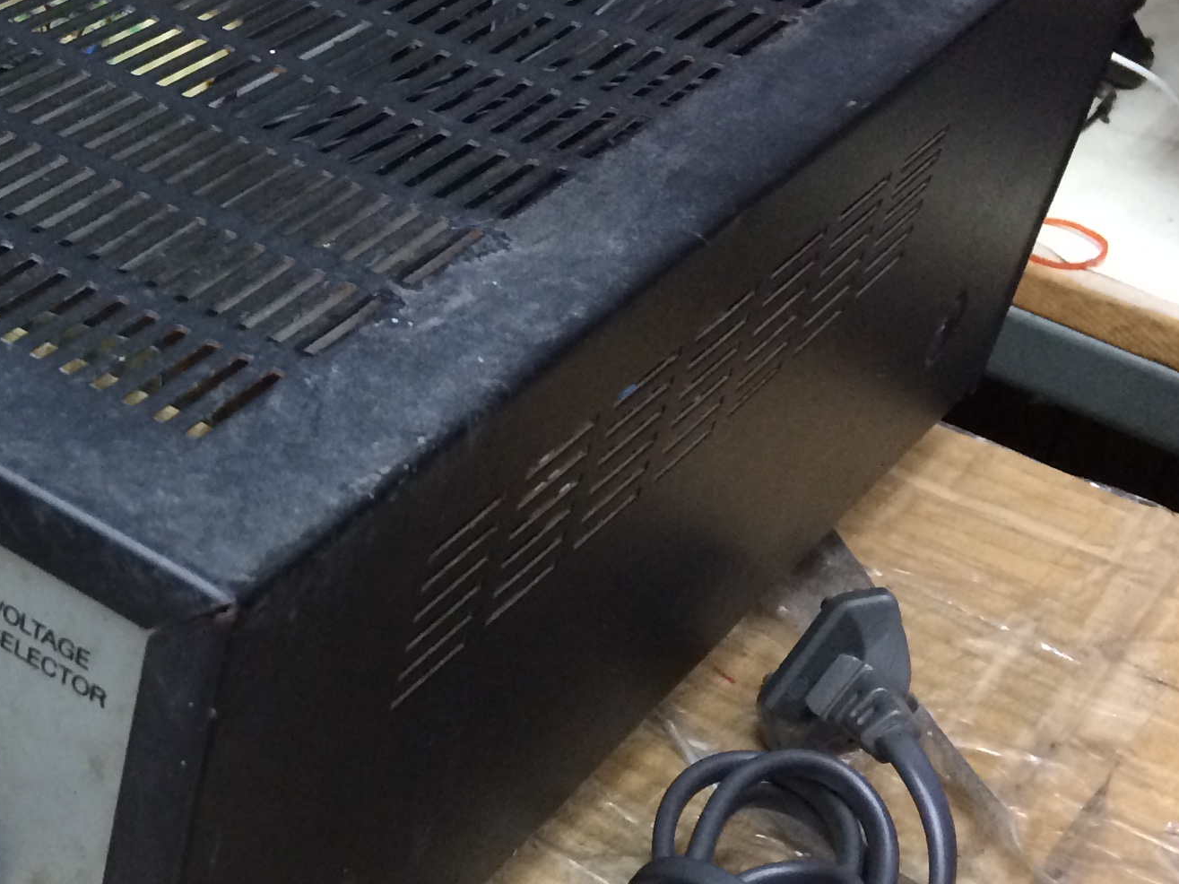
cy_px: 339
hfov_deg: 24.4
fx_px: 2452
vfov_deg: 20.4
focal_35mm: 72
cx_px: -257
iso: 250
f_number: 2.2
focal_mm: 4.15
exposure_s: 1/33
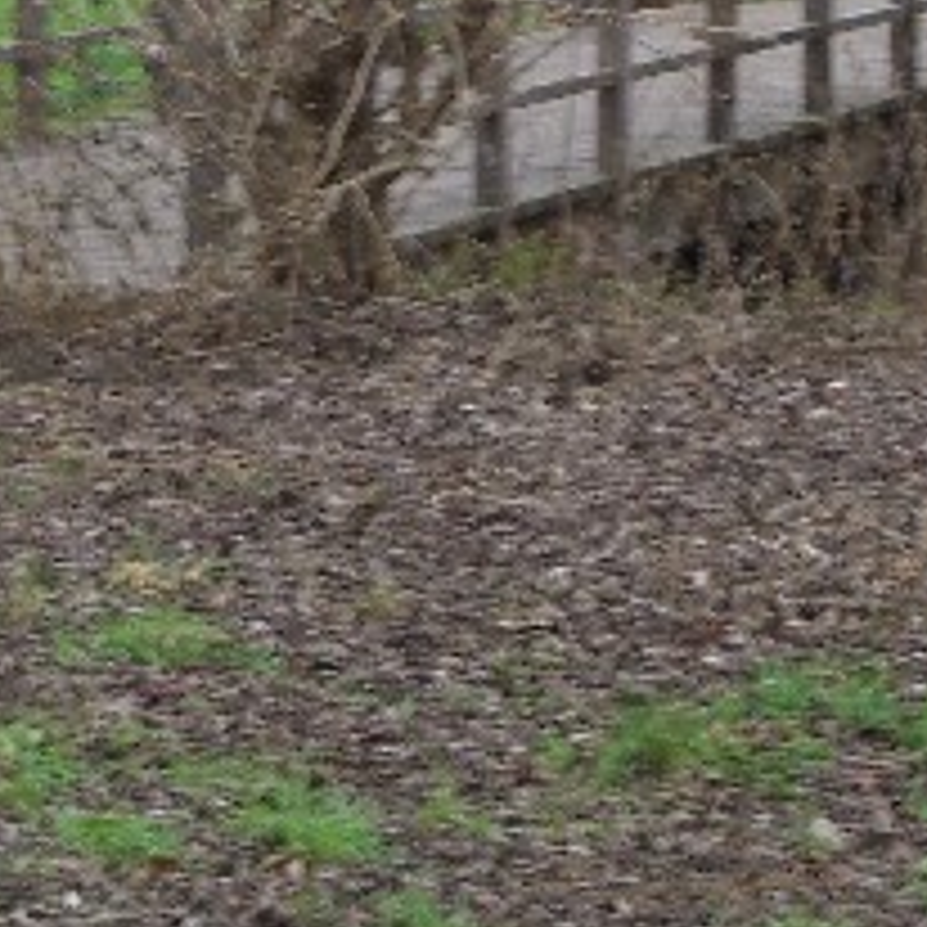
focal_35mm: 200
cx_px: 362
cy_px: 2
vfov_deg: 8.7
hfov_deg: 8.7
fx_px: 6060
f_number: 4.4
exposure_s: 1/30
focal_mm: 16.6
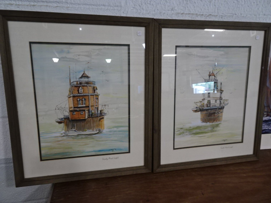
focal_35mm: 24
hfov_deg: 71.6
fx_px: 188
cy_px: 102
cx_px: 136
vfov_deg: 56.8
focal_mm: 4.1
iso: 200
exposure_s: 1/30
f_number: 3.5
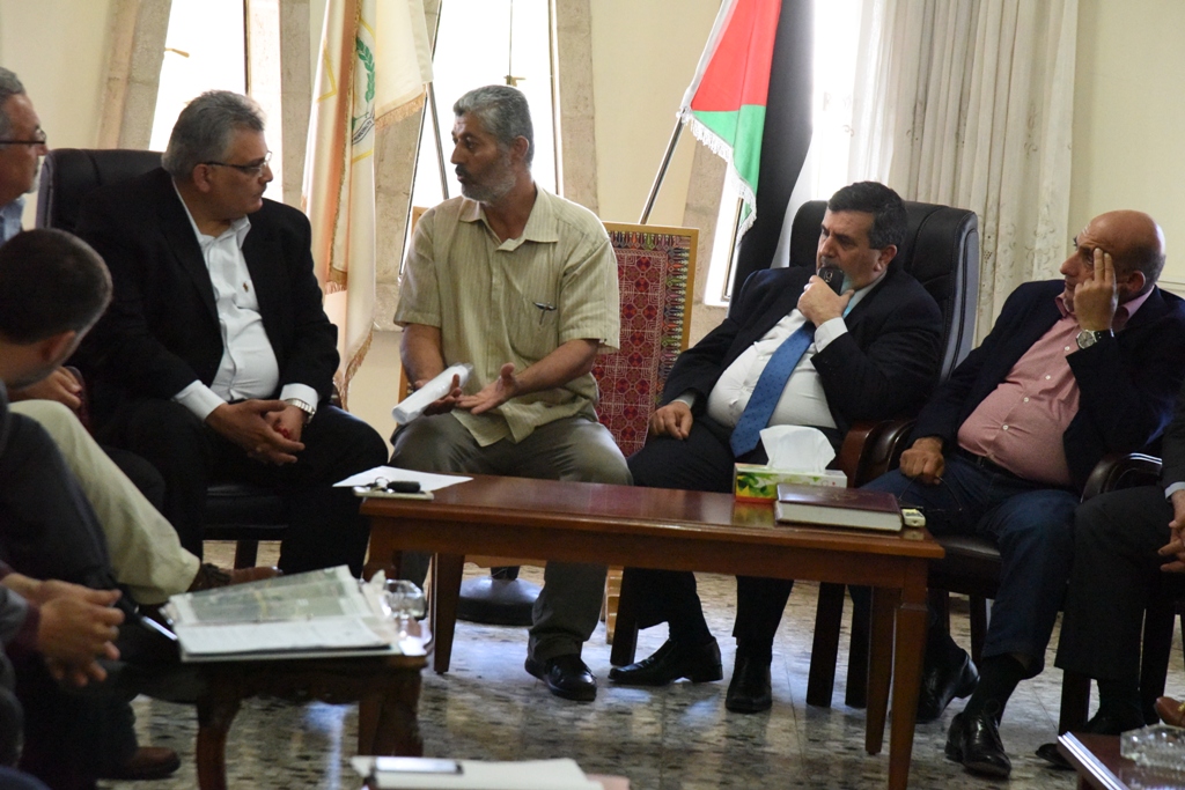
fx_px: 3950
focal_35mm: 120
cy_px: 395
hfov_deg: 17.1
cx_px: 592
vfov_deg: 11.4
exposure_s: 1/200
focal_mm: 120
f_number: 7.1
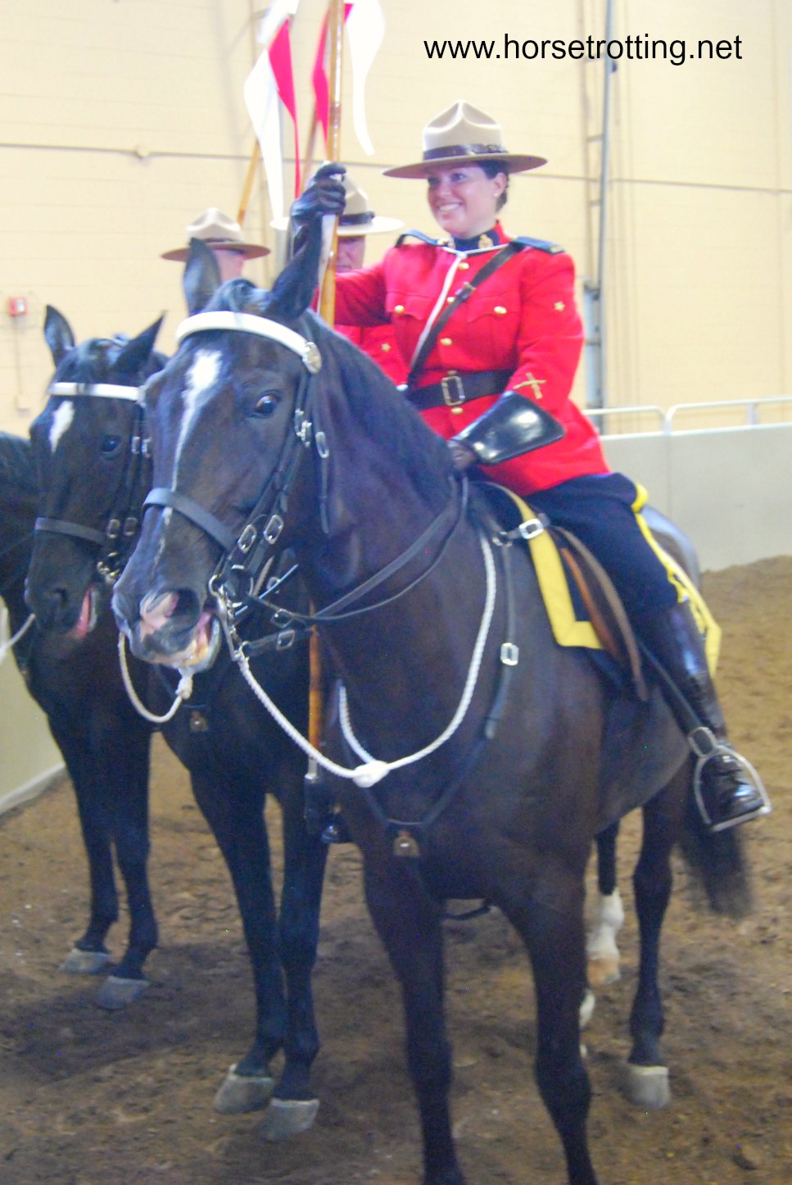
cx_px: 396
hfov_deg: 40.0
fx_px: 1087
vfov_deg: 57.2
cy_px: 592
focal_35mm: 33
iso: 1600
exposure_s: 1/30
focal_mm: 22
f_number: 3.8
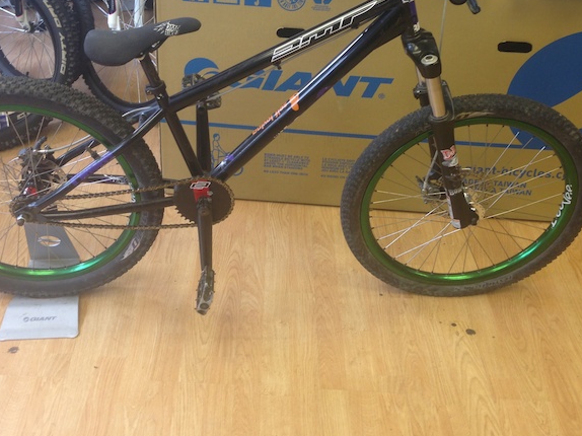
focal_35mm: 46
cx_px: 252
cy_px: 147
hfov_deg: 41.2
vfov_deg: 31.3
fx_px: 773
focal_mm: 4.13
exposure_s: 1/20
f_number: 2.4
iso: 50
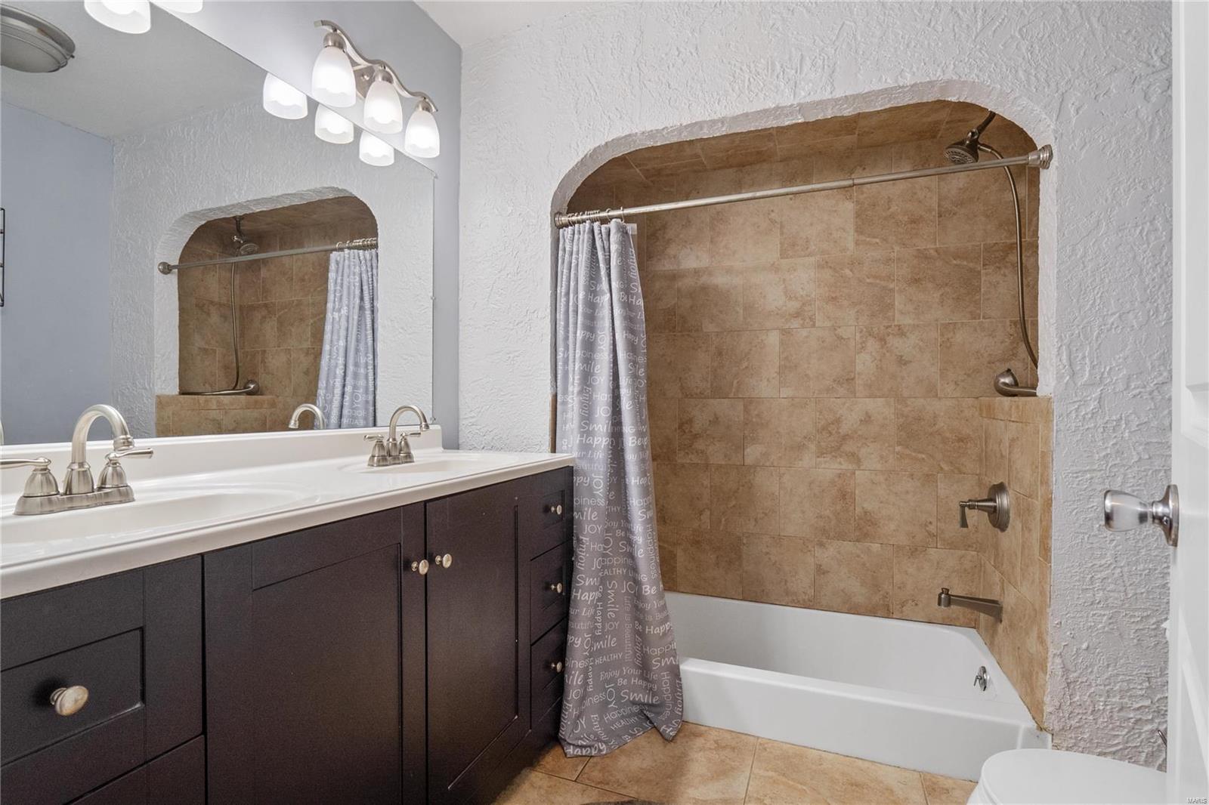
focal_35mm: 16
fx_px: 537
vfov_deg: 73.7
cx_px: 604
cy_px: 402
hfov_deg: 96.7
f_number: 8
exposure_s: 1/10
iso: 400
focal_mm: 8
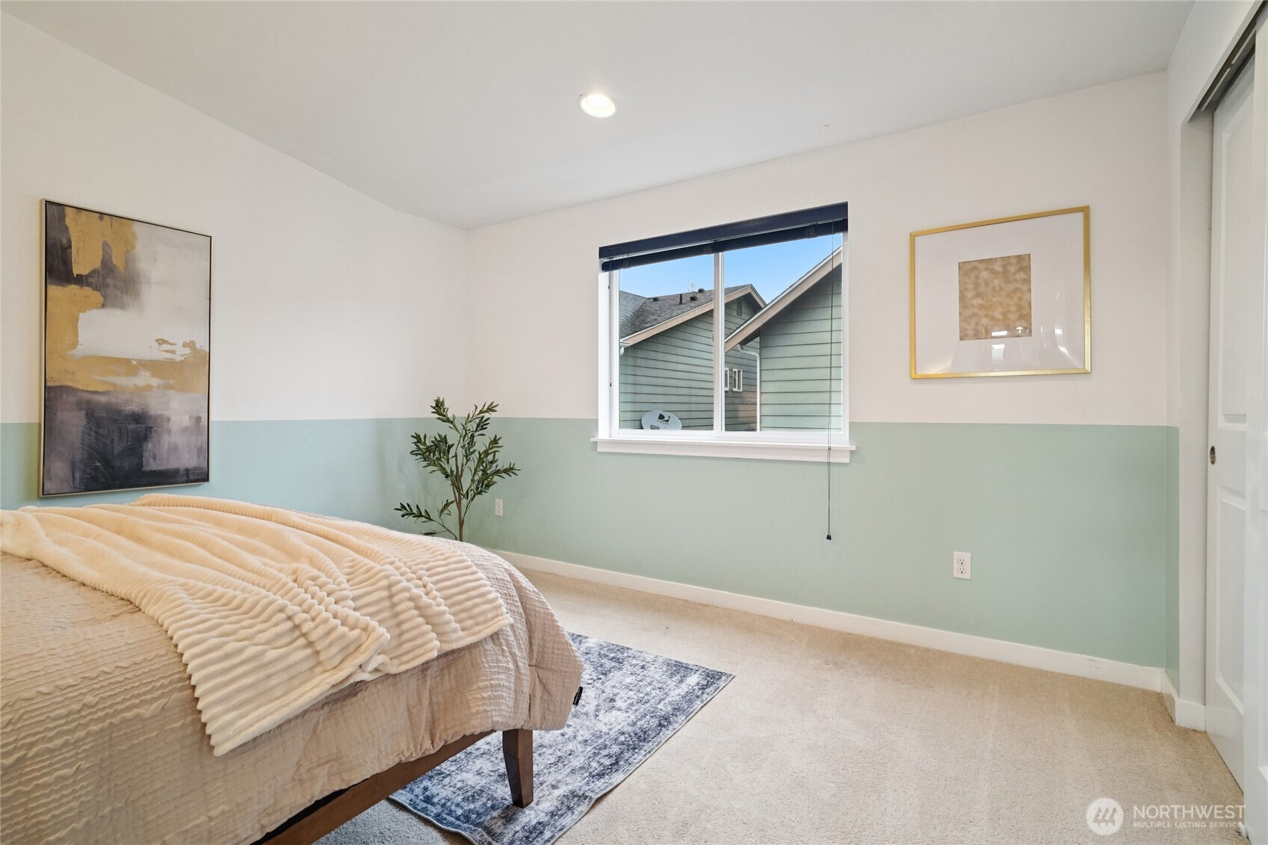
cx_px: 634
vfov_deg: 73.7
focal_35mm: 16
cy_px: 422
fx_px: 563
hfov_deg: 96.7
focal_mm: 16
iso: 1600
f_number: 8
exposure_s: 1/60
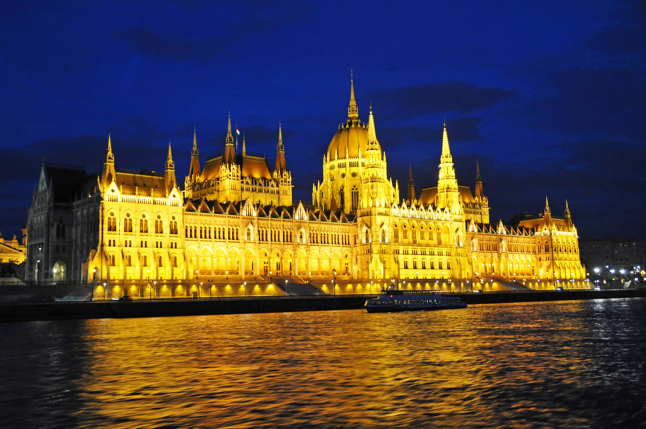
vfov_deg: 36.8
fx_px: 645
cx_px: 323
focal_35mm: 36
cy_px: 214
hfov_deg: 53.2
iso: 800
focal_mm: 24
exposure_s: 1/10
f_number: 3.8
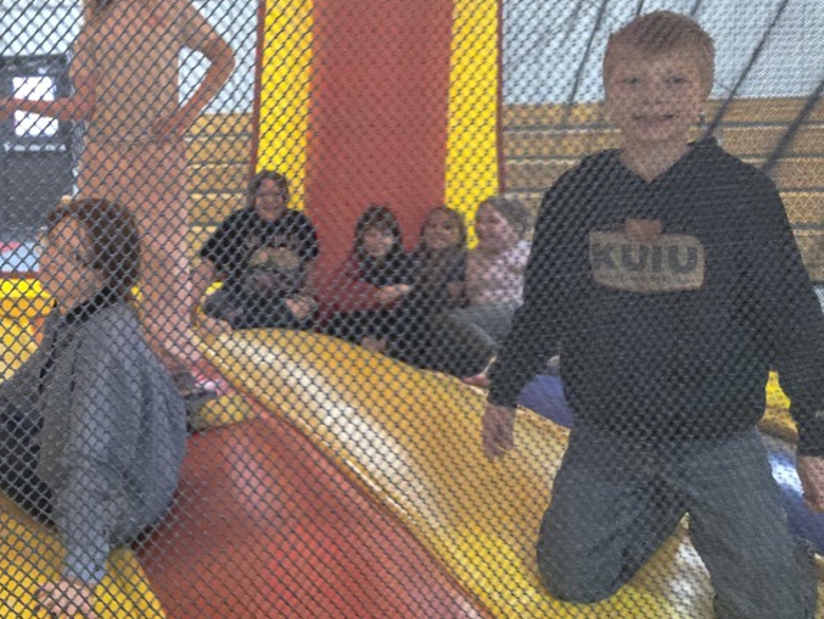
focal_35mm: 41
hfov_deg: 43.6
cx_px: 167
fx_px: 976
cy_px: 192
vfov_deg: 34.7
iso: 1000
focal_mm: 5.4
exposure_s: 1/120
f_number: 1.8
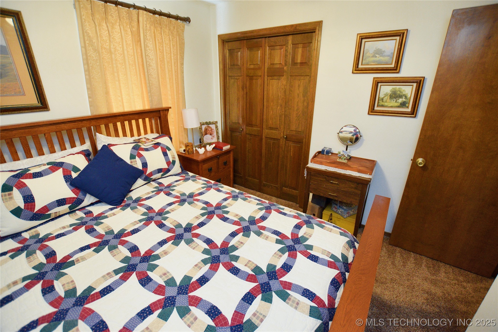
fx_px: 207
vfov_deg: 77.3
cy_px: 166
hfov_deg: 100.4
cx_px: 249
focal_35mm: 15
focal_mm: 10
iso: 1400
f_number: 3.5
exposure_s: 1/60
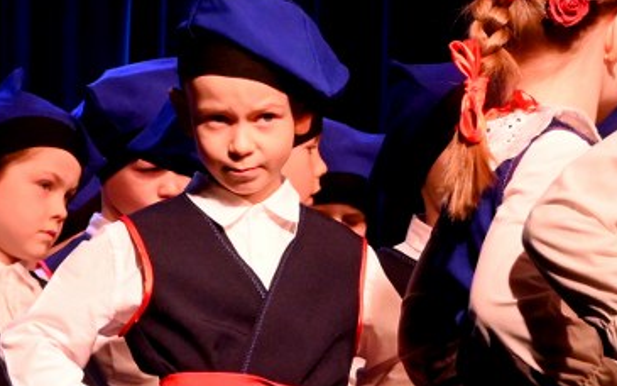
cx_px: 401
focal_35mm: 231
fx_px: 3884
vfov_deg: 5.7
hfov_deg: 9.1
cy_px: 306
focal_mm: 46
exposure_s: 1/500
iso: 3200
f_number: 7.1
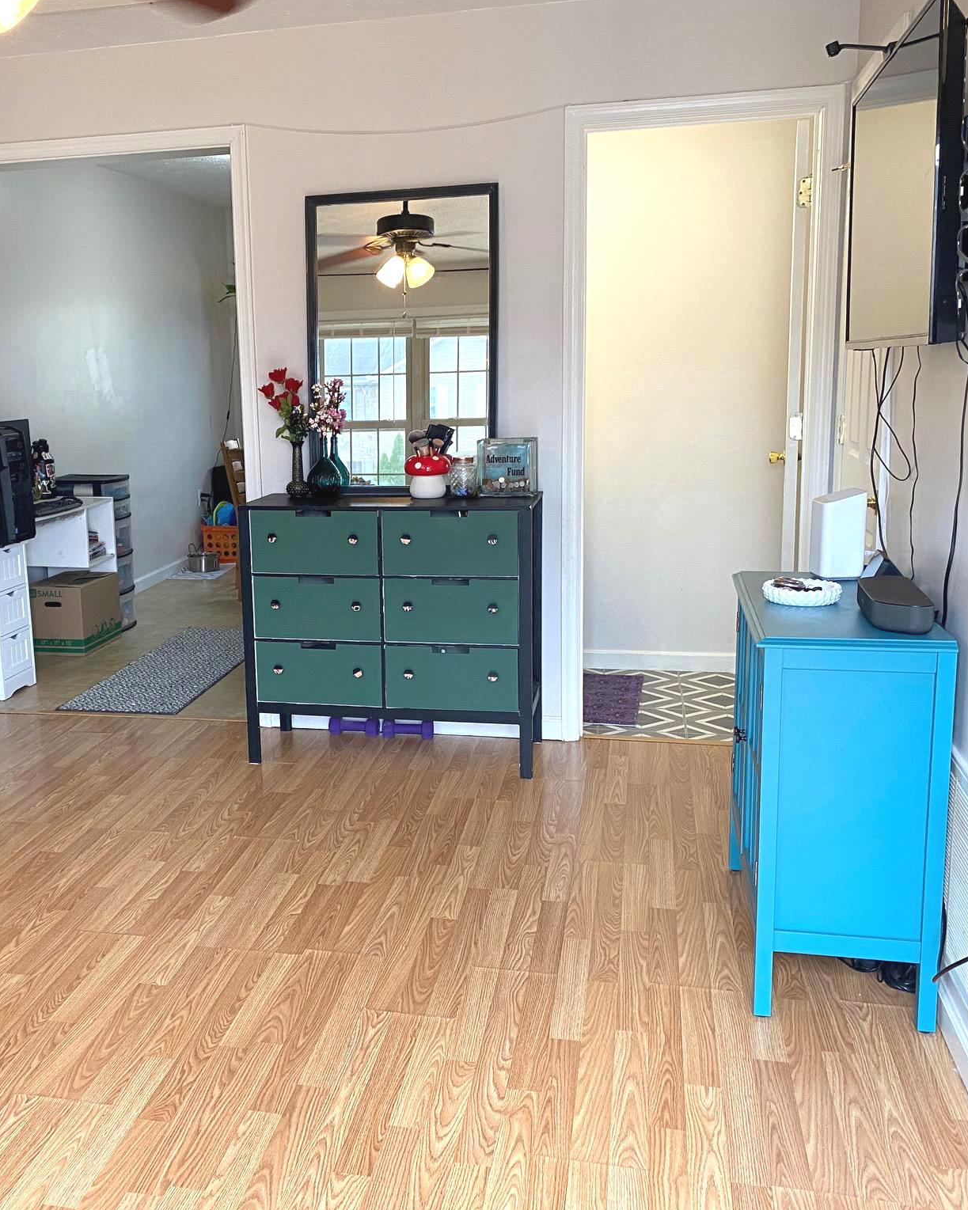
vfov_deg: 52.8
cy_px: 605
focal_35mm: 34
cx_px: 328
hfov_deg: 42.8
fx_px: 1218
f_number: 1.8
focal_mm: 4.25
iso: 80
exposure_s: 1/60
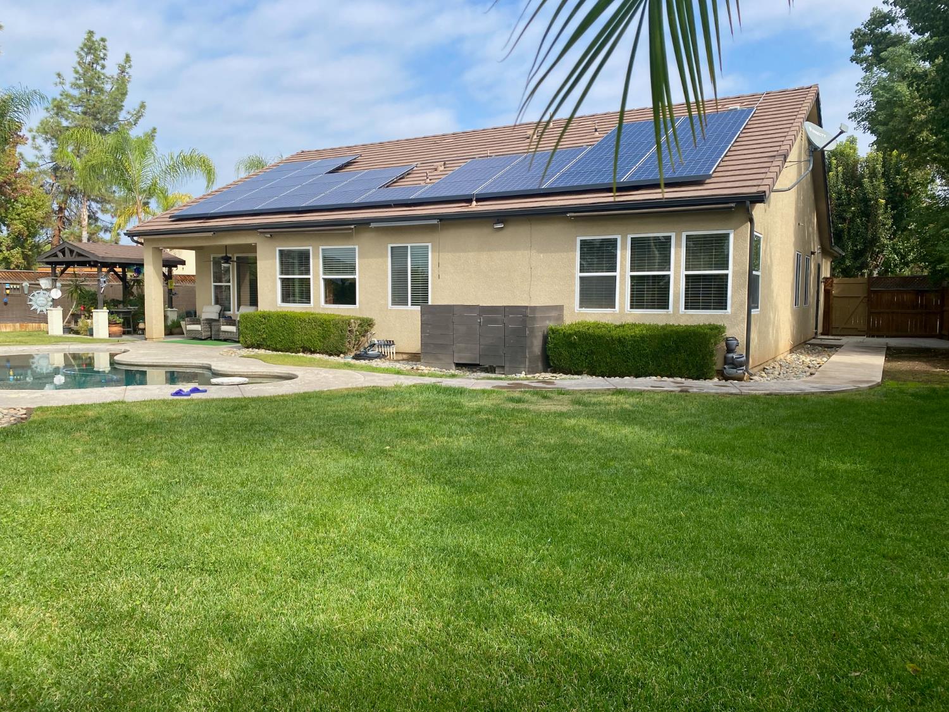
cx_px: 474
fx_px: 713
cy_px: 356
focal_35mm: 26
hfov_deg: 67.3
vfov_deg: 53.1
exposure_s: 1/1377
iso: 32
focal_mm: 4.25
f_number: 1.8
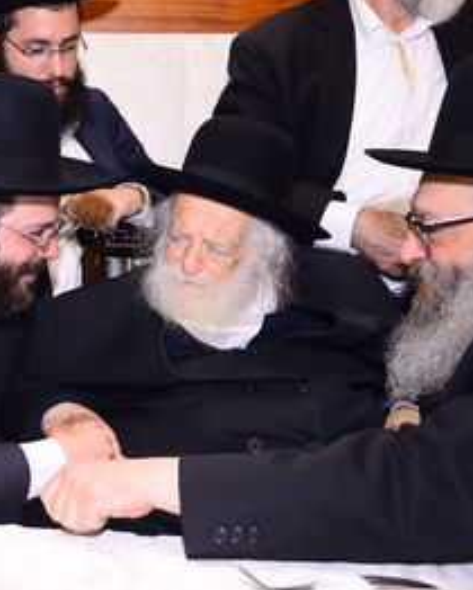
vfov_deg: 30.0
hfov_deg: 23.6
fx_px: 1101
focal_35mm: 63
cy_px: 295
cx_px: 41
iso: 1250
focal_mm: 44
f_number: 5
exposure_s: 1/160
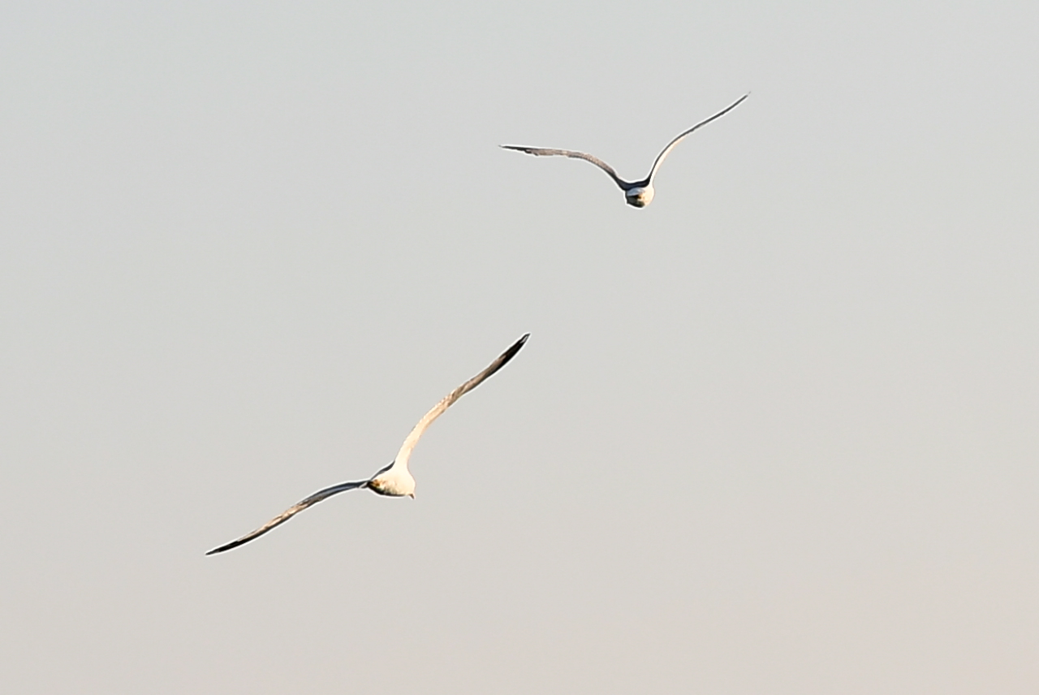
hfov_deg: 17.0
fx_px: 3466
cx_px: 520
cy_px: 348
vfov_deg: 11.4
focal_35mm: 120
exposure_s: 1/640
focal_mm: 80
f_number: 5
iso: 100
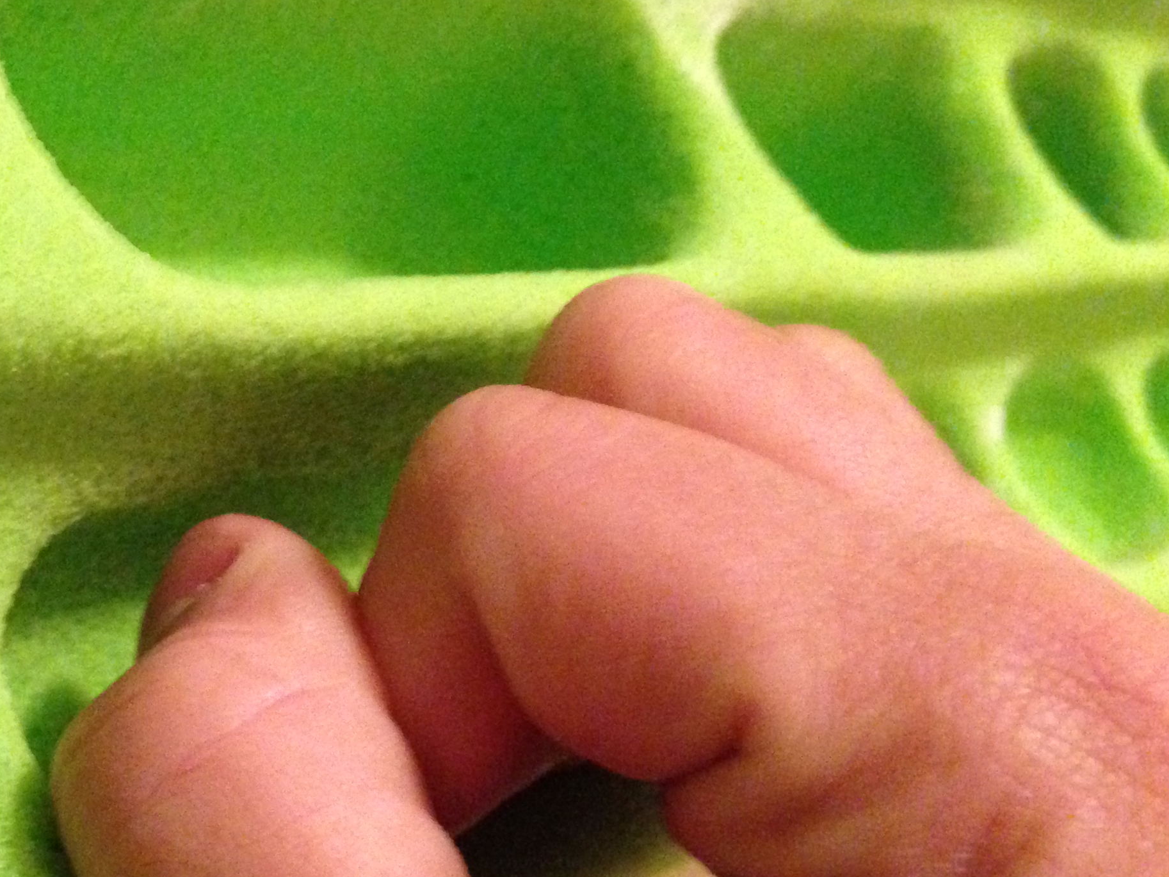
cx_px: 209
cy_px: 428
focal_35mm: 59
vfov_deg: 24.8
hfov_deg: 31.7
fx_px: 1992
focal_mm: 4.13
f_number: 2.4
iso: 800
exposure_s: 1/15
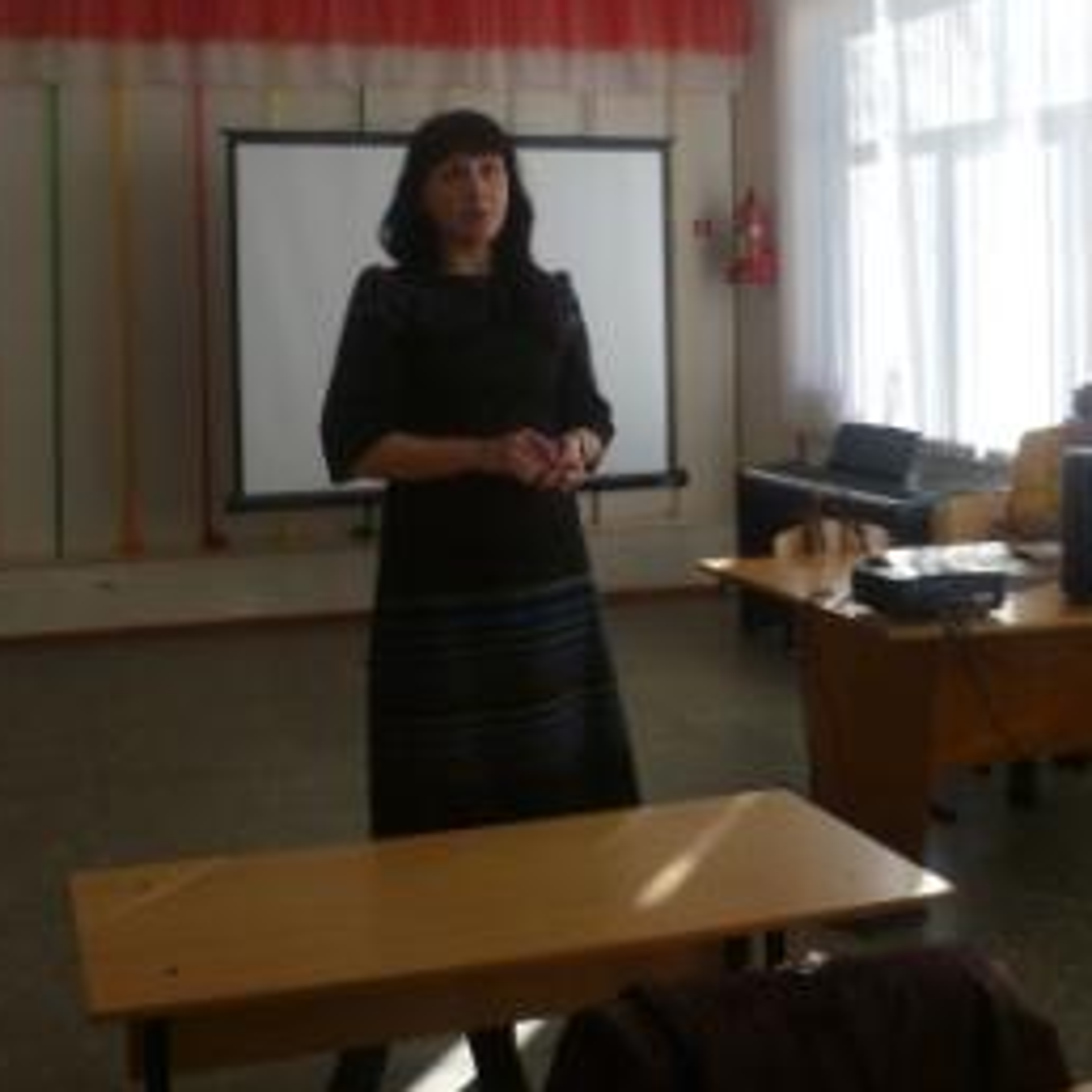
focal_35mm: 43
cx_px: 415
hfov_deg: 38.9
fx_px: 1535
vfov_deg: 38.7
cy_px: 356
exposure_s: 1/160
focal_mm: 5
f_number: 2.8
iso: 80
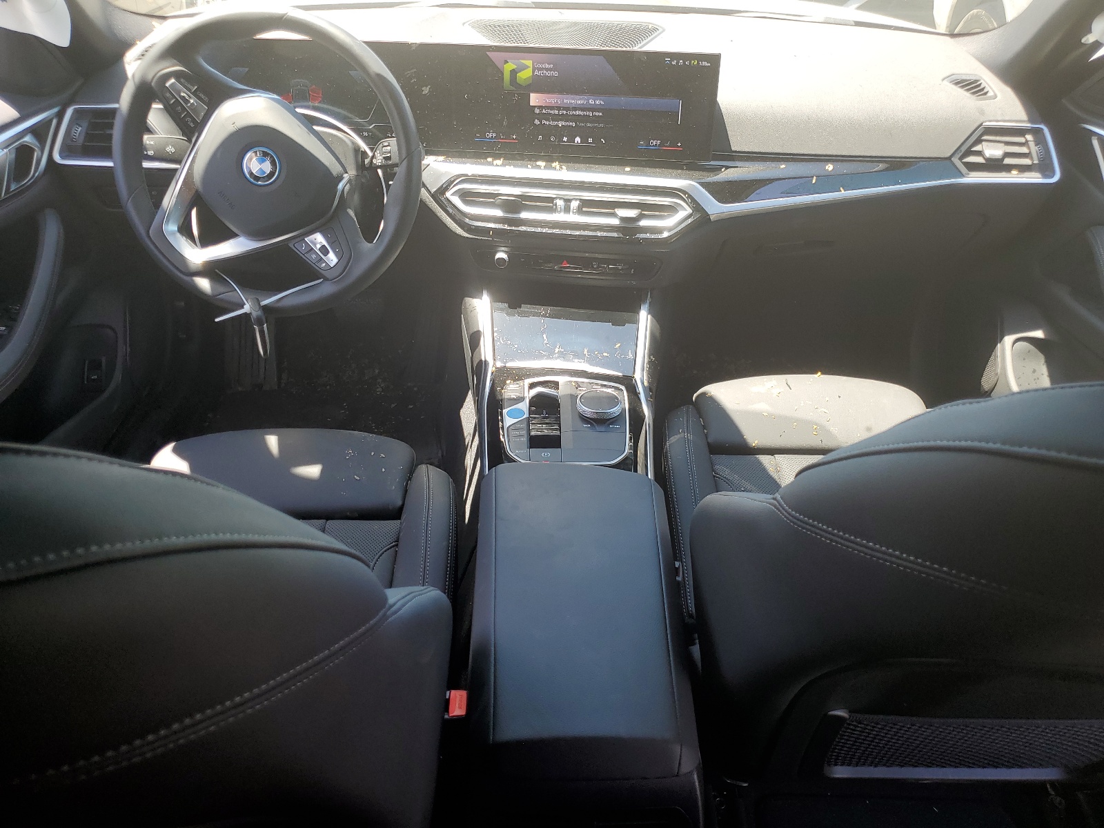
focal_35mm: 26
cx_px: 552
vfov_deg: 53.1
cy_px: 414
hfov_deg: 67.3
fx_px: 829
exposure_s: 1/256
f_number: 1.5
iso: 50
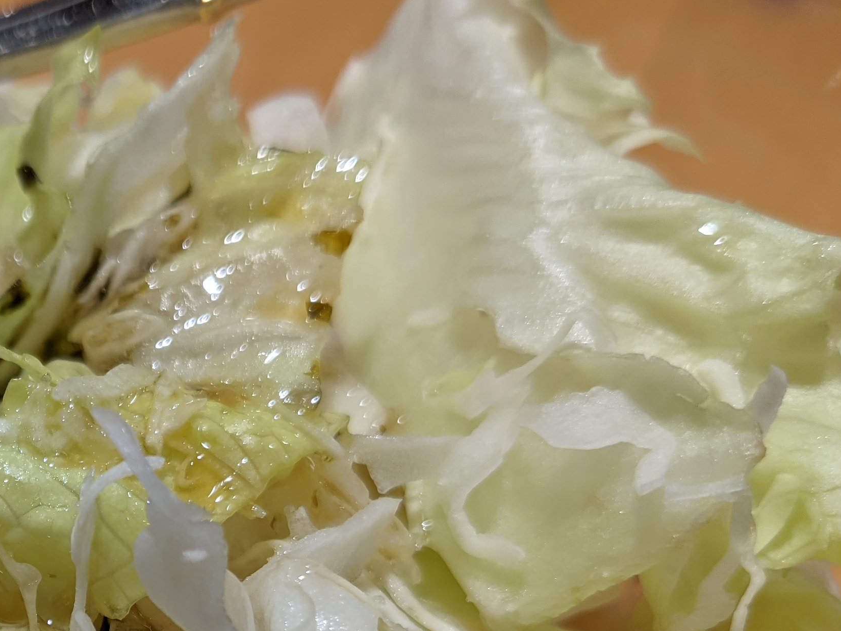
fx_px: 1604
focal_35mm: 66
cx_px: -92
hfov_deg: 26.9
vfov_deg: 20.9
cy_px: 738
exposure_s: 1/179
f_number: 1.73
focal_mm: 4.38
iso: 55
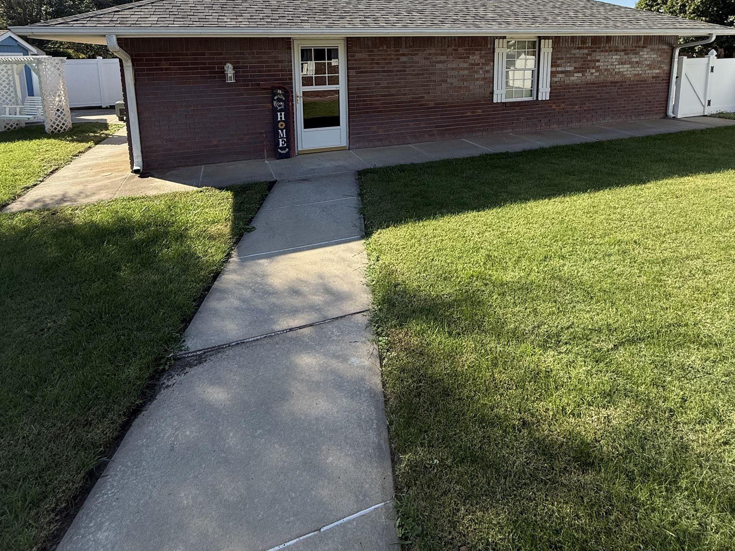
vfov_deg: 62.9
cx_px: 364
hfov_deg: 84.7
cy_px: 111
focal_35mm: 19
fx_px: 403
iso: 64
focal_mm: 2.22
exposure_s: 1/1145
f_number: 2.2
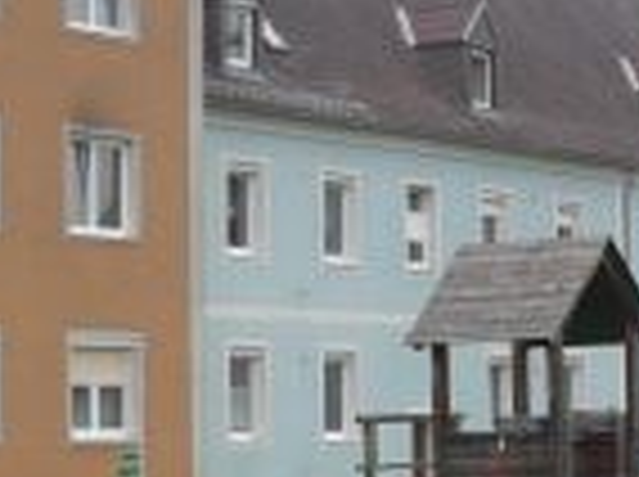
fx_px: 2912
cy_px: 207
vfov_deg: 9.4
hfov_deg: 12.4
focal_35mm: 158
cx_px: 562
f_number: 2.8
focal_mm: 5.8
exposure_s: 1/250
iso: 100
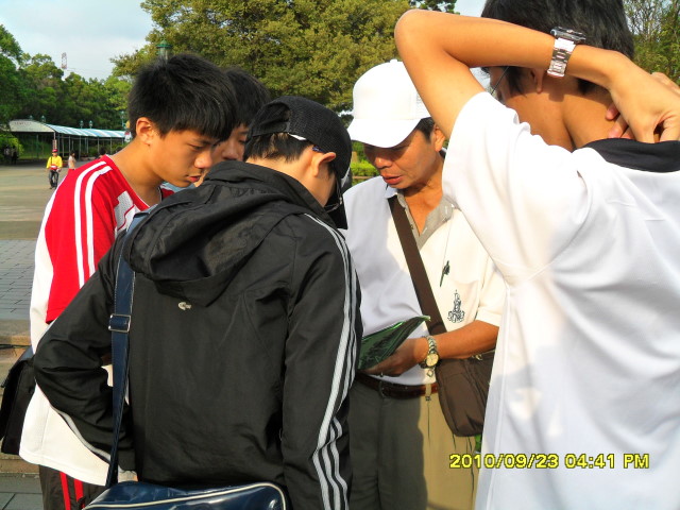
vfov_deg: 40.7
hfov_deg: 52.6
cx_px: 340
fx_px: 688
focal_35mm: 35
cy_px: 255
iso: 100
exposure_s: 1/500
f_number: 2.8
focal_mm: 6.2
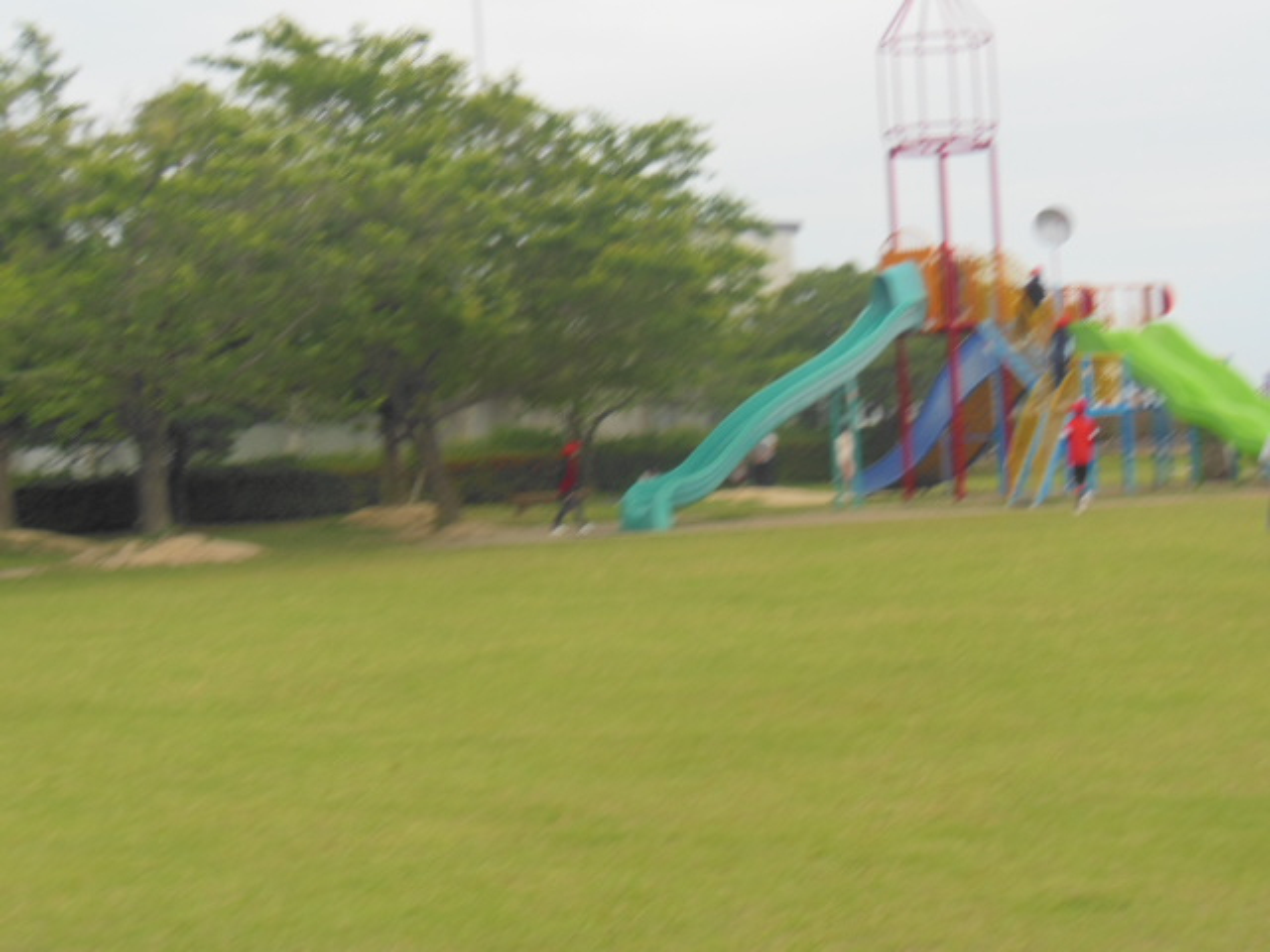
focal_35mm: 70
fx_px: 2568
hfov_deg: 27.8
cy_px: 476
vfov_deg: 21.0
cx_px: 635
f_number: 5.2
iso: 125
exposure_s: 1/320
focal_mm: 12.4
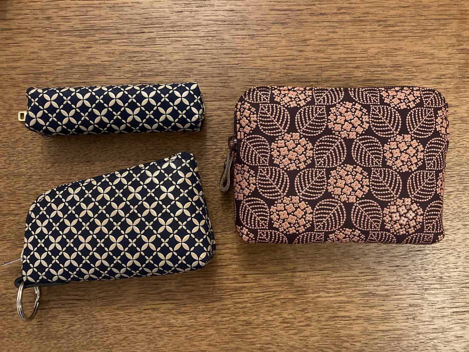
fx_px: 379
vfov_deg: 49.7
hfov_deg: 63.4
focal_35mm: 28
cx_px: 234
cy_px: 176
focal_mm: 3.99
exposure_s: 1/25
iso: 500
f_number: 1.8
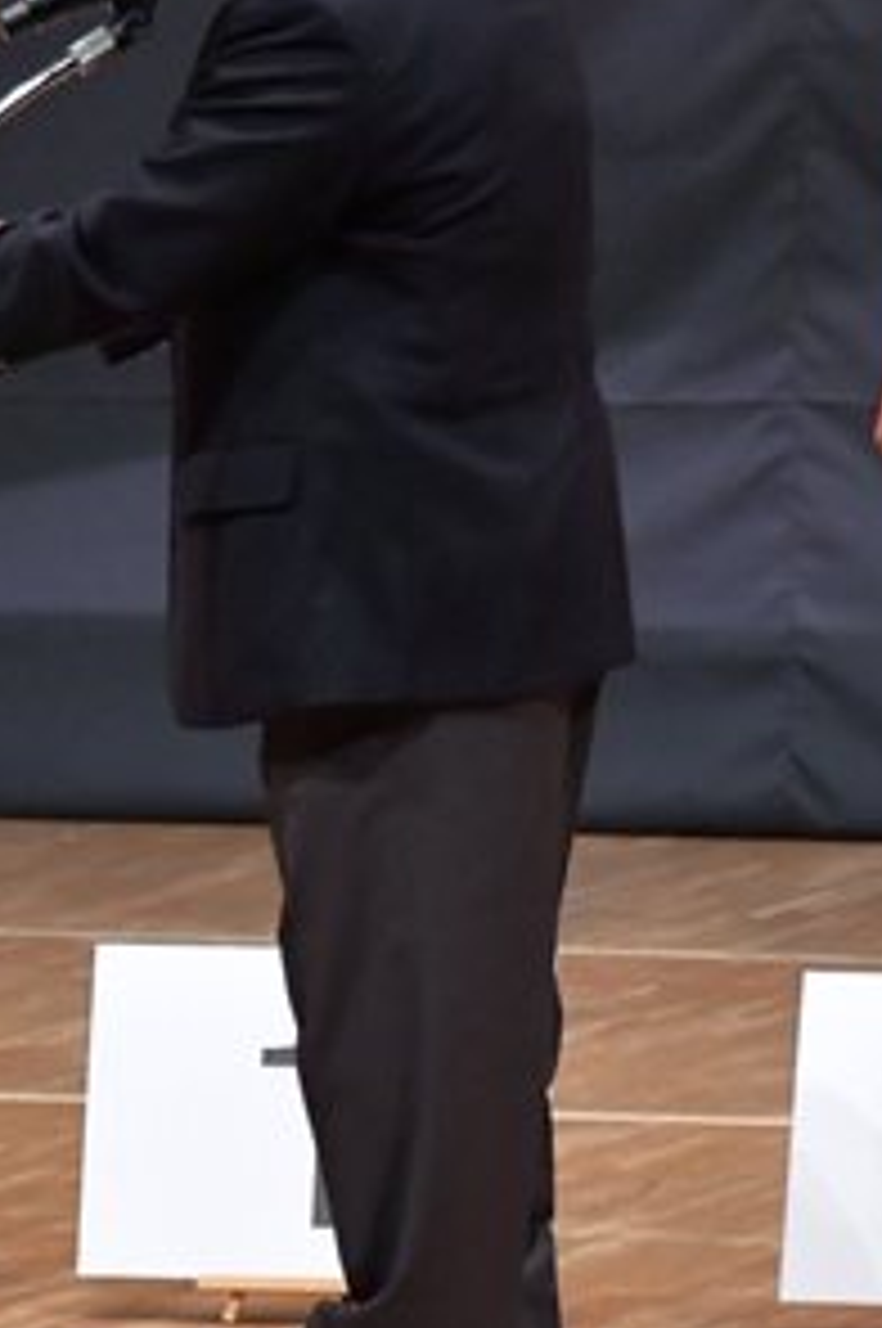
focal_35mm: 710
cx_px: -2
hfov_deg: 1.9
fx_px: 26152
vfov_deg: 2.9
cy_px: 464
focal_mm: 180
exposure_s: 1/400
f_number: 5.6
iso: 6400
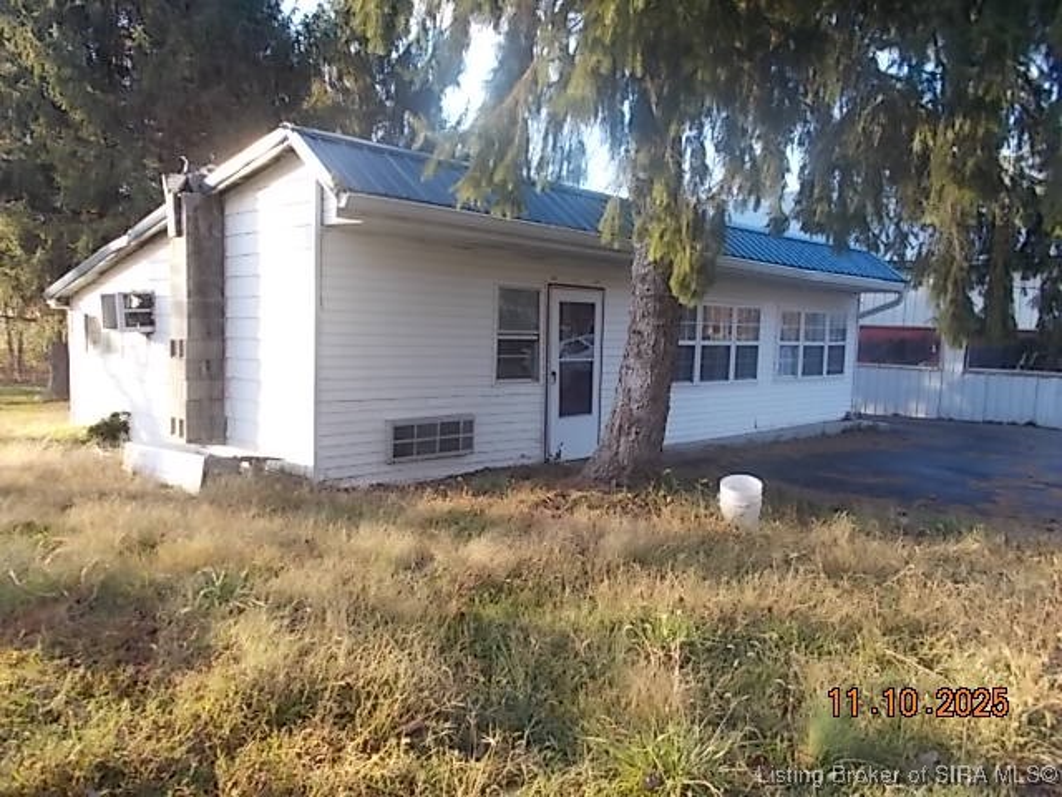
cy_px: 398
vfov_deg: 53.1
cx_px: 531
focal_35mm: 26
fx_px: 798
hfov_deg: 67.3
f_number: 3.2
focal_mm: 4.6
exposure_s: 1/80
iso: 80
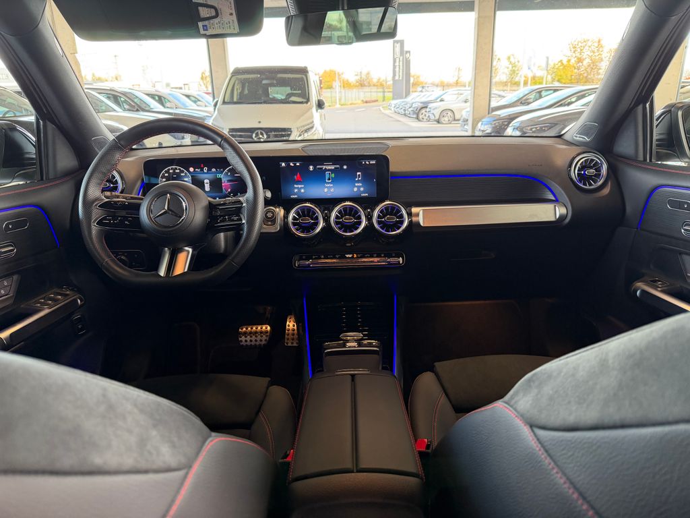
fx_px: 478
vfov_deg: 56.8
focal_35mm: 24
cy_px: 259
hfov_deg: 71.6
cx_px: 345
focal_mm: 6.76
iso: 200
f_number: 1.78
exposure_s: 1/80
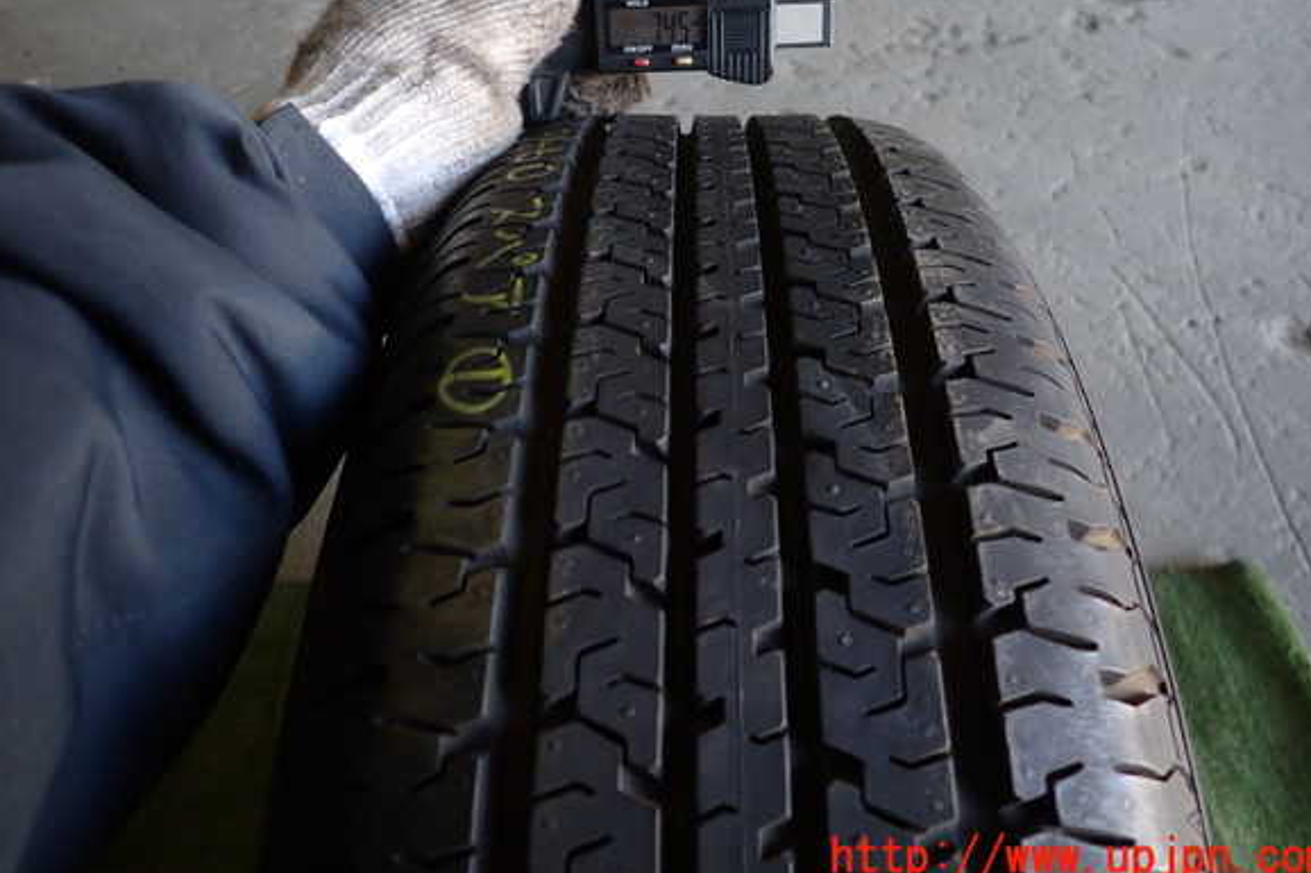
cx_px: 662
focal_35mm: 27
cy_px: 376
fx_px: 983
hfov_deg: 67.4
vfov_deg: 47.8
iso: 160
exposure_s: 1/60
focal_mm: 4.5
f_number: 2
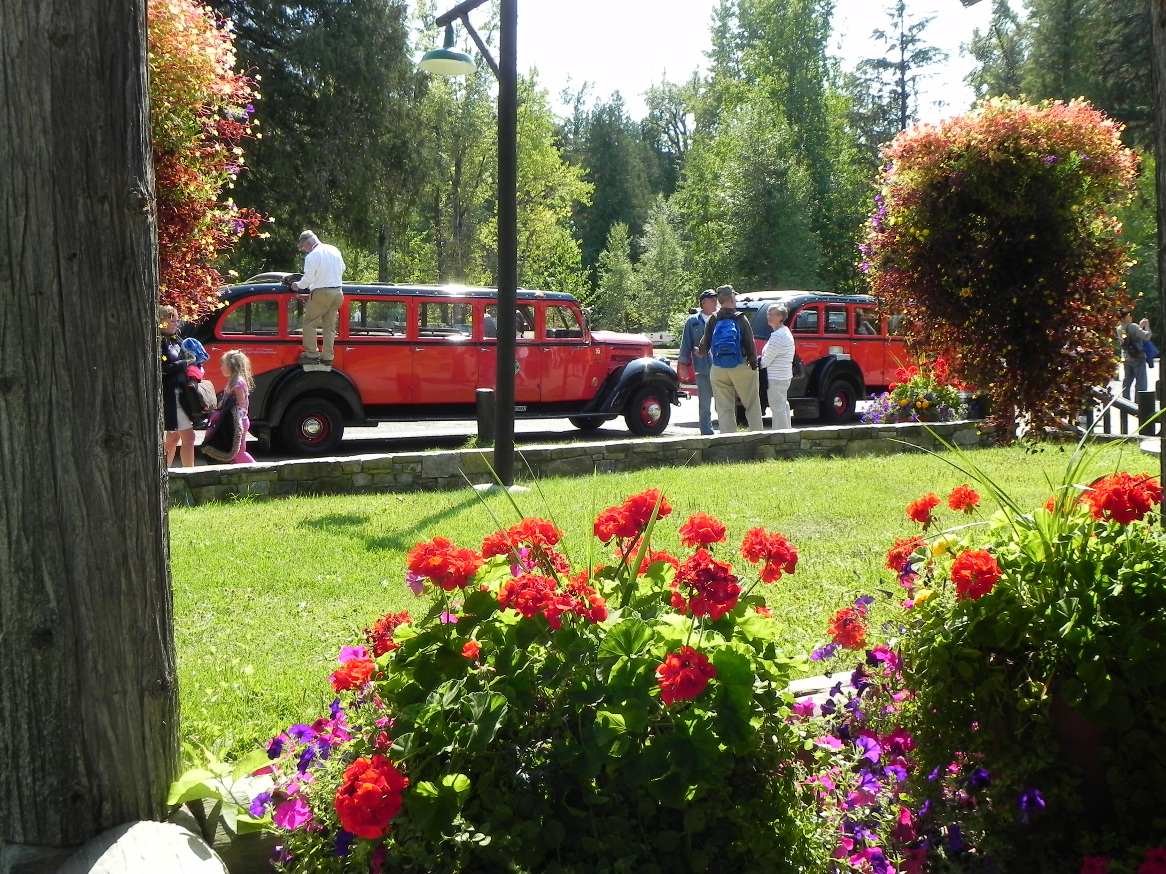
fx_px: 1246
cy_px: 437
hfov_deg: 50.1
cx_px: 583
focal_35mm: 37
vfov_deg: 38.7
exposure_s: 1/200
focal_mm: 6.6
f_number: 5.6
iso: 160
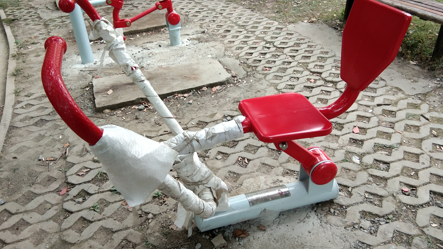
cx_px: 221
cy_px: 110
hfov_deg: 58.0
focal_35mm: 34
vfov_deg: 34.6
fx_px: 399
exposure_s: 1/50
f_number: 2.2
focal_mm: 3.69
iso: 250
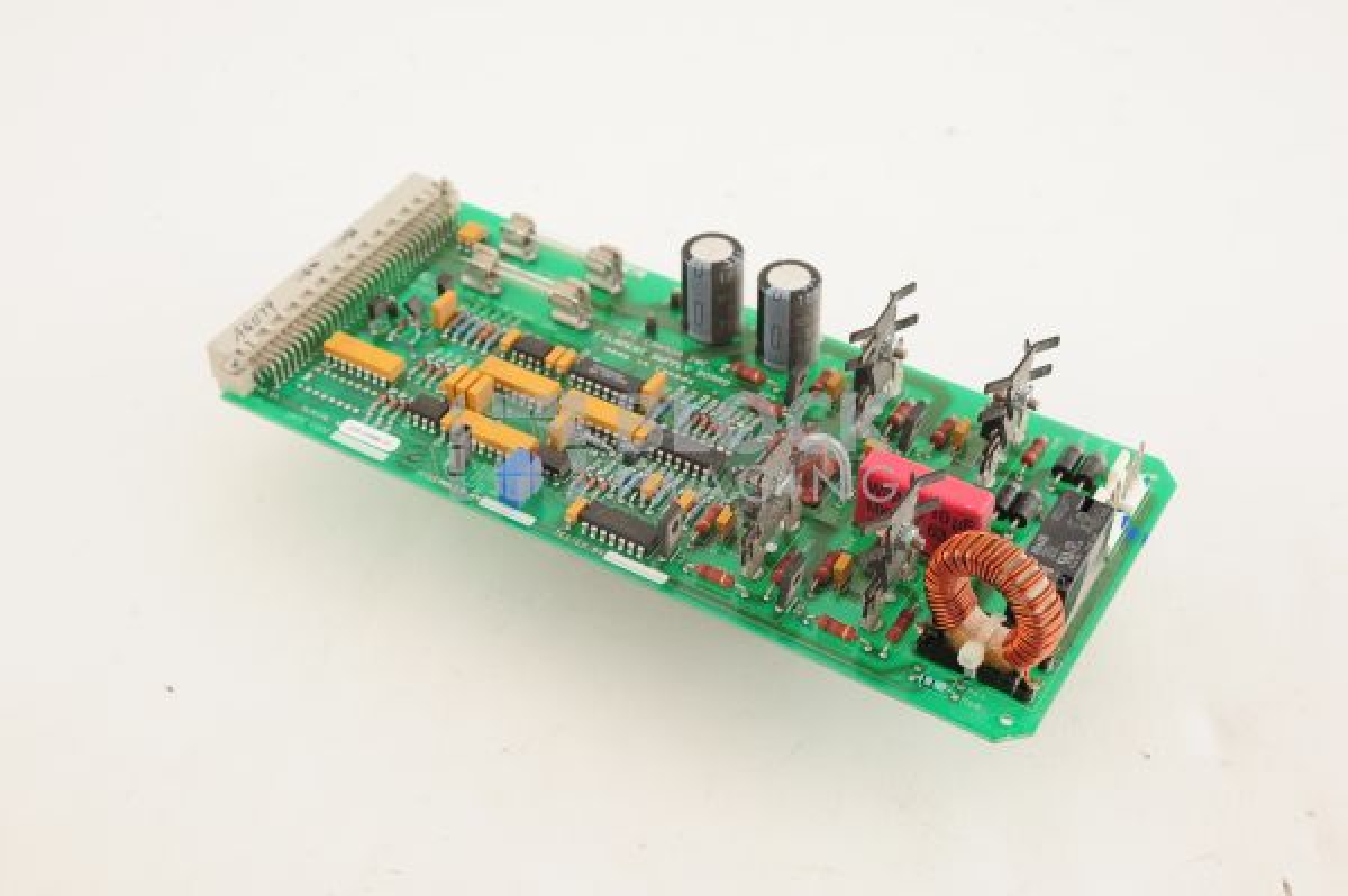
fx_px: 1871
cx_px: 674
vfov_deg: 26.9
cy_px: 448
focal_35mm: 50
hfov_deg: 39.6
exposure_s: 1/125
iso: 1600
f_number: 11
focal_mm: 50
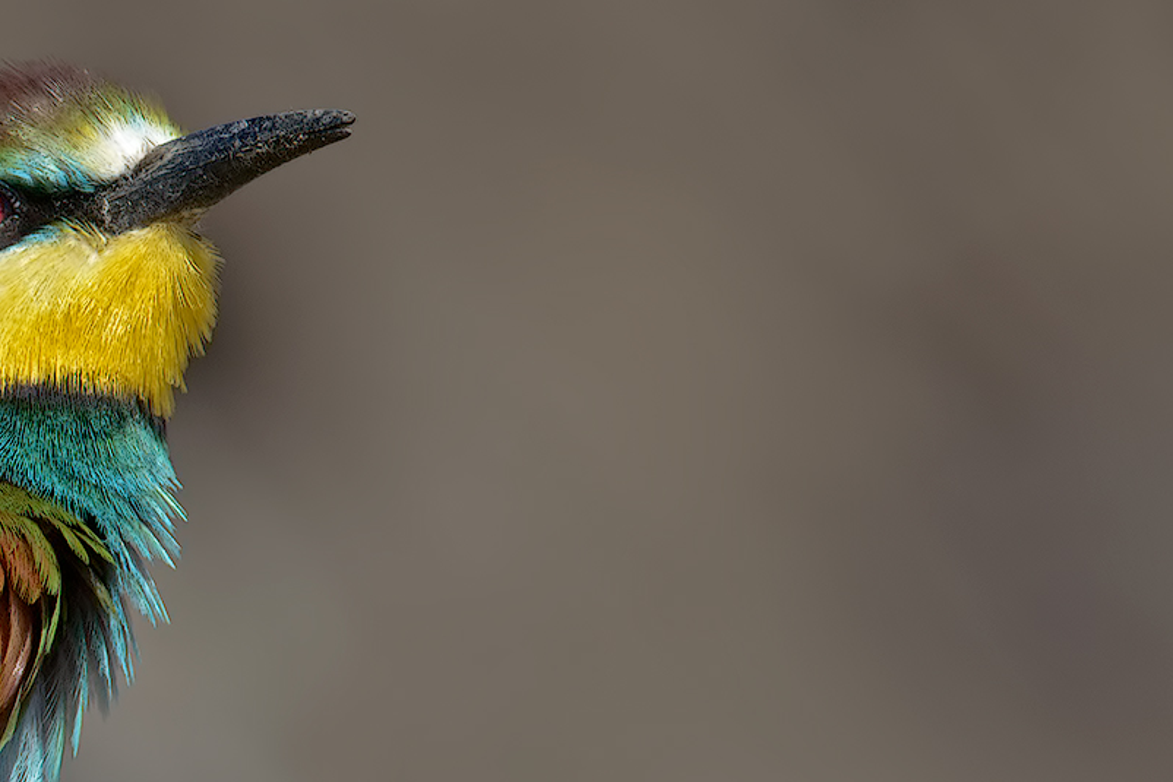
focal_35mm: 1508
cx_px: -145
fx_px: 49141
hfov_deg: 1.4
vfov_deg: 0.9
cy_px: 747
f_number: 8
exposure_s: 1/800
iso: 400
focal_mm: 420
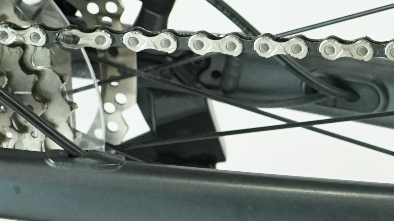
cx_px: 597
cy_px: 208
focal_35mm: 183
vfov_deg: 6.6
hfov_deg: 11.3
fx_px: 1912
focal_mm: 35
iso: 2500
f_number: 5.6
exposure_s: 1/200
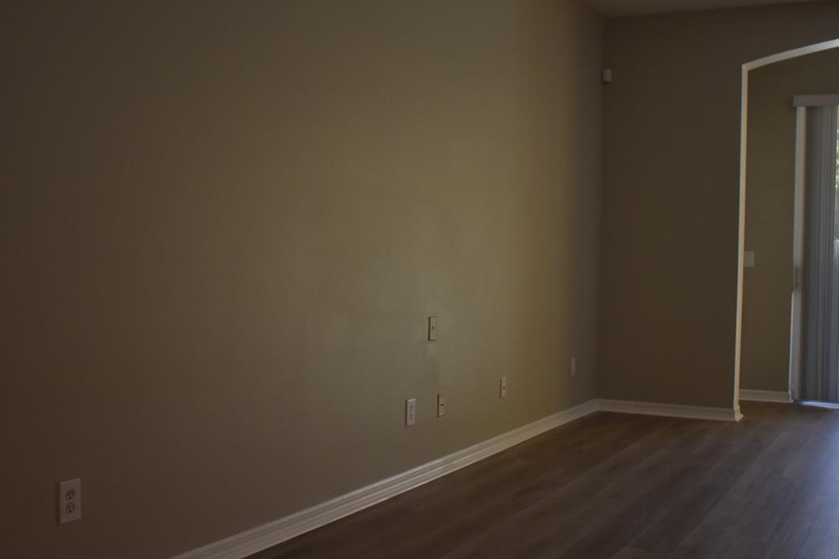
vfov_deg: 32.6
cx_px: 449
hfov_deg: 47.4
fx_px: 955
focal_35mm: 41
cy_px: 285
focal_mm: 18
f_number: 3.5
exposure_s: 1/250
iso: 500
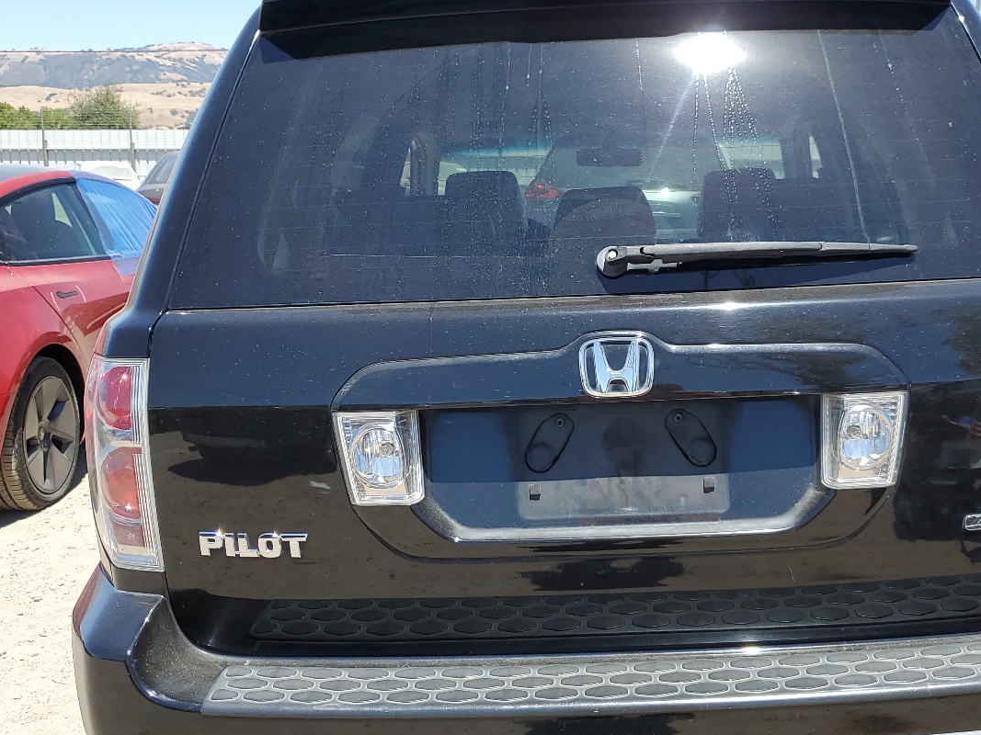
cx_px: 617
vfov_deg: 36.8
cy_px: 396
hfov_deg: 47.4
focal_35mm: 39
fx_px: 1105
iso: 50
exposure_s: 1/1667
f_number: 1.5
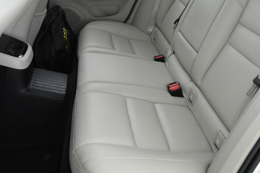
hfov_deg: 48.5
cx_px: 177
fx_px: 282
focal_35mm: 39
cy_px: 36
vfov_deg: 33.3
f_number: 4
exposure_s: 1/40
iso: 4000
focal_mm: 24
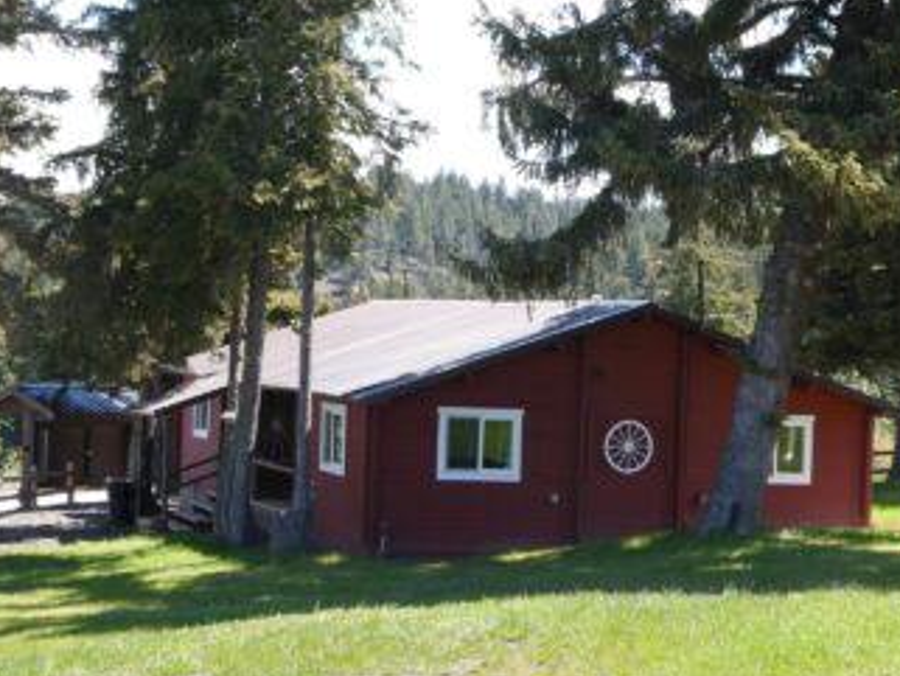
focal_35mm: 76
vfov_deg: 19.4
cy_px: 348
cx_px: 463
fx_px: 1977
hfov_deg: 25.6
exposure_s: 1/80
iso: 80
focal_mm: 10.9
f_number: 5.6
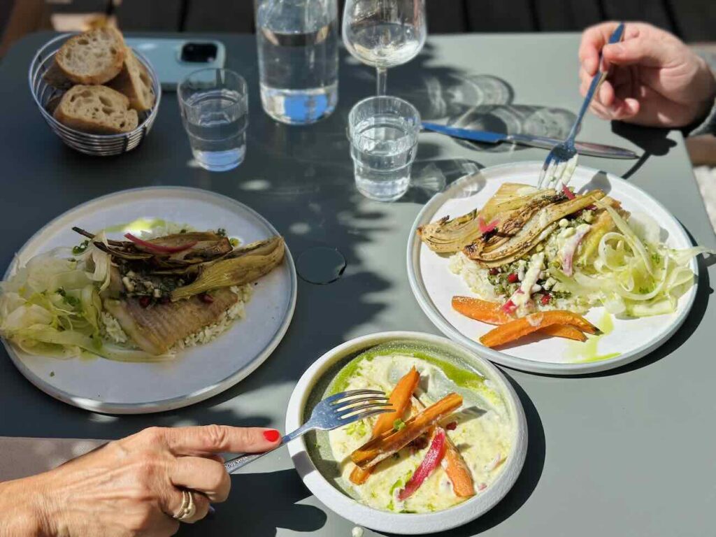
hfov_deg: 39.7
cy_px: 268
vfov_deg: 30.3
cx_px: 358
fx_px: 993
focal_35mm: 48
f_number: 1.78
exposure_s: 1/7092
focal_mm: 6.86
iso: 100
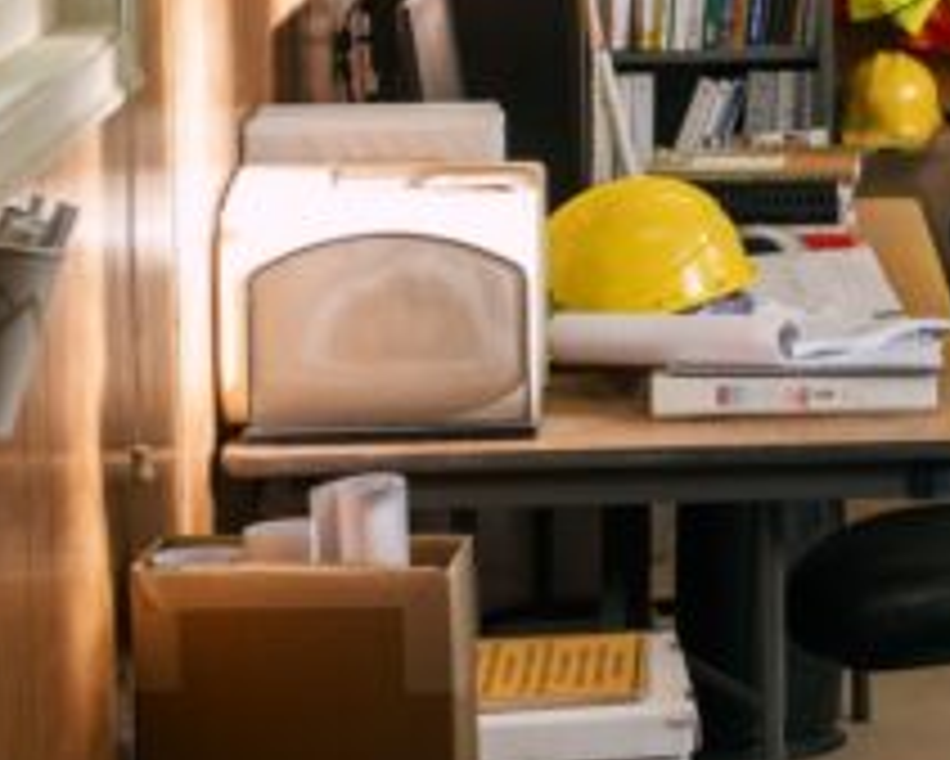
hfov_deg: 13.0
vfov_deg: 11.0
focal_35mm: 140
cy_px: 31
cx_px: 1454
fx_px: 3938
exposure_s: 1/250
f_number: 3.6
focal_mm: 27.4
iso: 1000
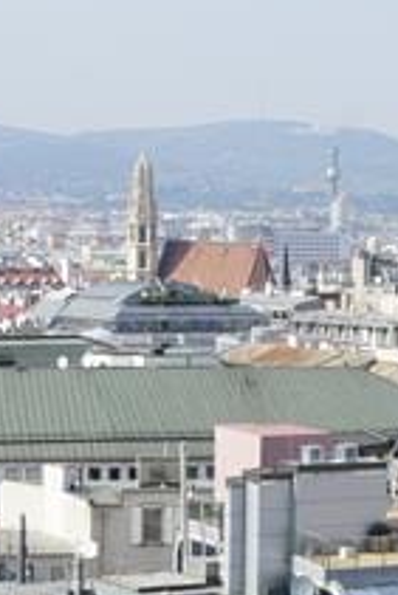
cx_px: 183
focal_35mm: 140
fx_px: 2318
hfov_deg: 9.8
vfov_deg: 14.5
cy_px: 491
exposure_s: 1/160
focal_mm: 25
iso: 200
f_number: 11
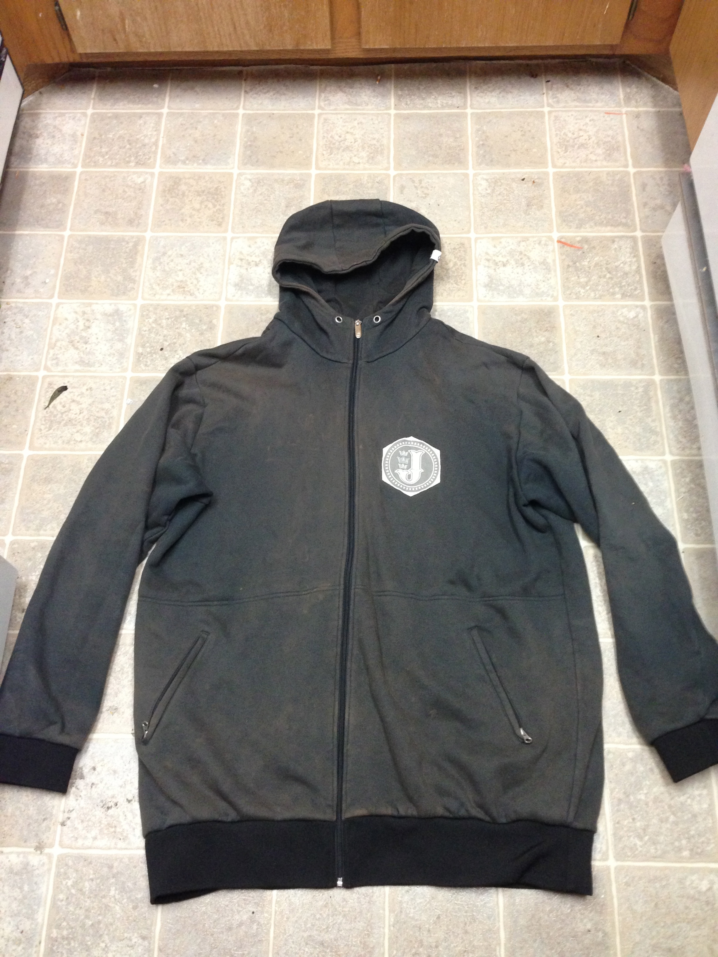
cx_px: 359
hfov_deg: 42.9
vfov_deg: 55.4
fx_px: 913
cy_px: 478
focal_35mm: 33
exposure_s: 1/20
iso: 250
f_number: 2.4
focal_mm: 4.13
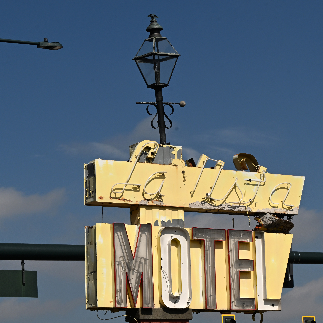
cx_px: 215
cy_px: 213
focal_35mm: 128
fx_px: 1351
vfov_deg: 13.6
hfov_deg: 13.6
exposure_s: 1/500
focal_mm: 70
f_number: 14
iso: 200
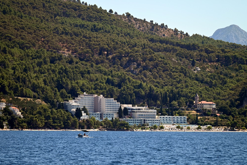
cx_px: 124
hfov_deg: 6.9
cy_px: 82
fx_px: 2058
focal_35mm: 300
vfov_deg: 4.6
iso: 100
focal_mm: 300
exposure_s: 1/400
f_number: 5.6
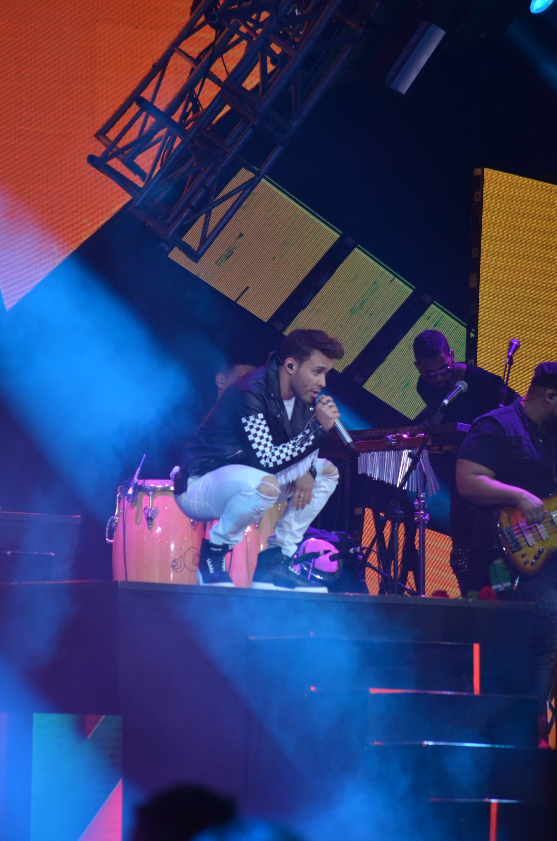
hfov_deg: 4.6
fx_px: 6995
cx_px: 278
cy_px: 420
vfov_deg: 6.9
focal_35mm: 300
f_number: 5.6
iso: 800
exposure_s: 1/125
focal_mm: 200
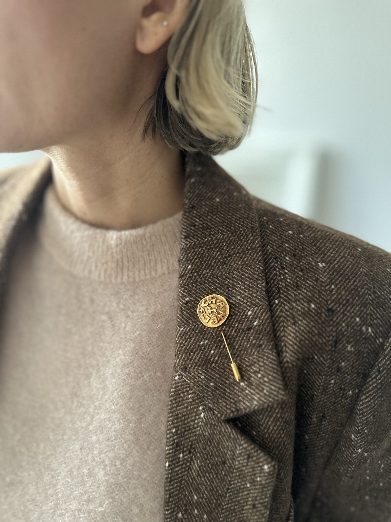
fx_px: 361
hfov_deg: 56.8
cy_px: 261
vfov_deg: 71.6
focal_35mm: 24
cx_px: 196
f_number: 1.78
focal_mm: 6.86
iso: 1000
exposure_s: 1/40
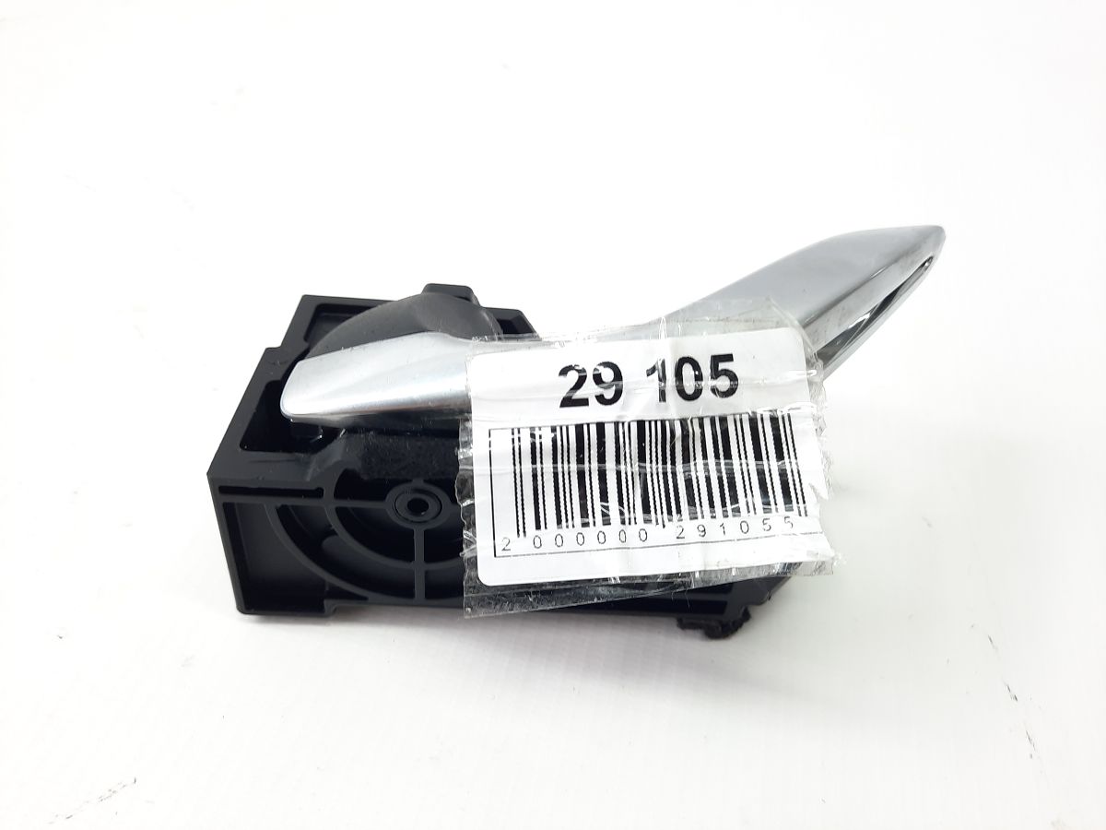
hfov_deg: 69.4
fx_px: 799
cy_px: 415
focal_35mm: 25
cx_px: 553
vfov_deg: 54.9
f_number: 2
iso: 80
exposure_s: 1/50
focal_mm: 4.6
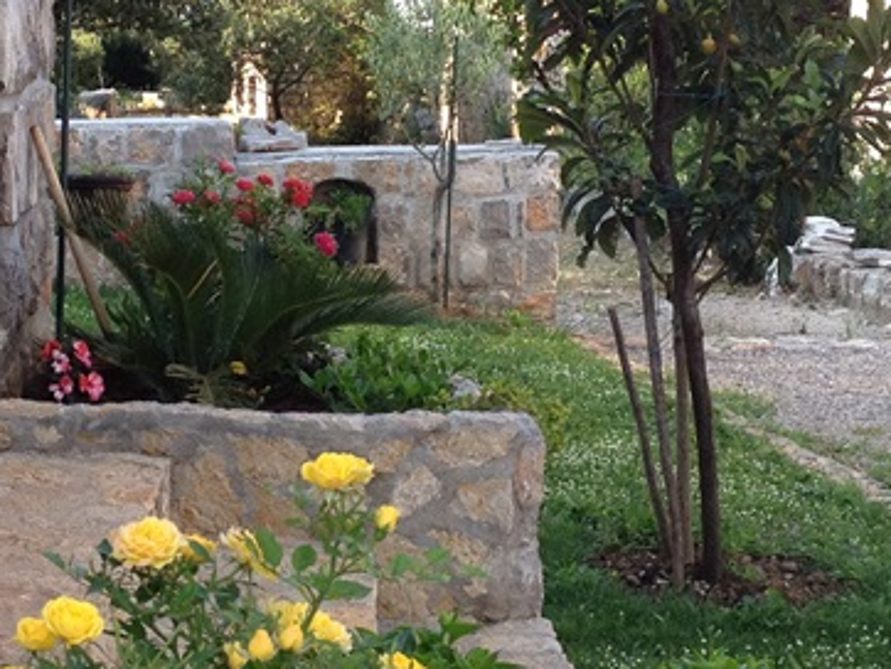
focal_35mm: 99
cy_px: 256
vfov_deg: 14.9
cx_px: 382
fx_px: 2550
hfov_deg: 19.8
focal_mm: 4.28
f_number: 2.4
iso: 100
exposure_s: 1/336
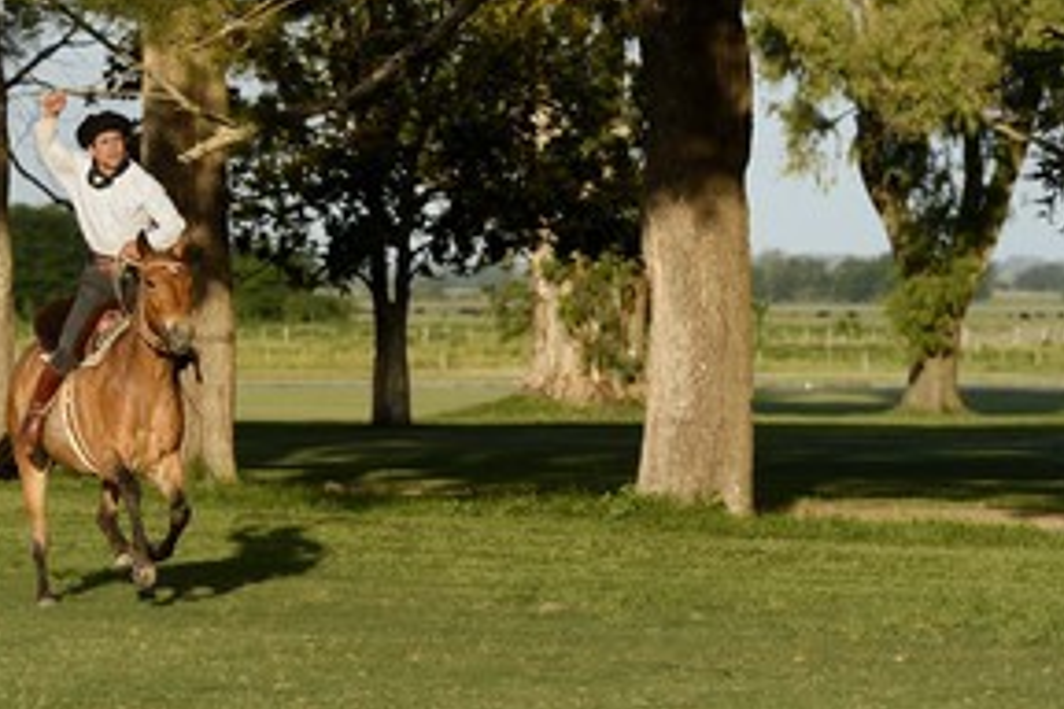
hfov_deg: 7.1
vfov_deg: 4.7
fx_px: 8630
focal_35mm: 292
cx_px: 429
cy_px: 292
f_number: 8
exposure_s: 1/800
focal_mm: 200
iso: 400
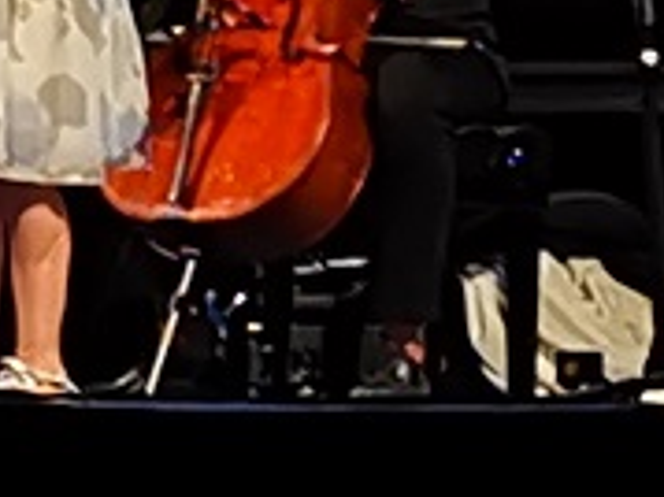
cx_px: -271
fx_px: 8684
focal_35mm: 453
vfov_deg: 3.3
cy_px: -76
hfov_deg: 4.4
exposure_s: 3
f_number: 1.8
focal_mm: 5.58
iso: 200
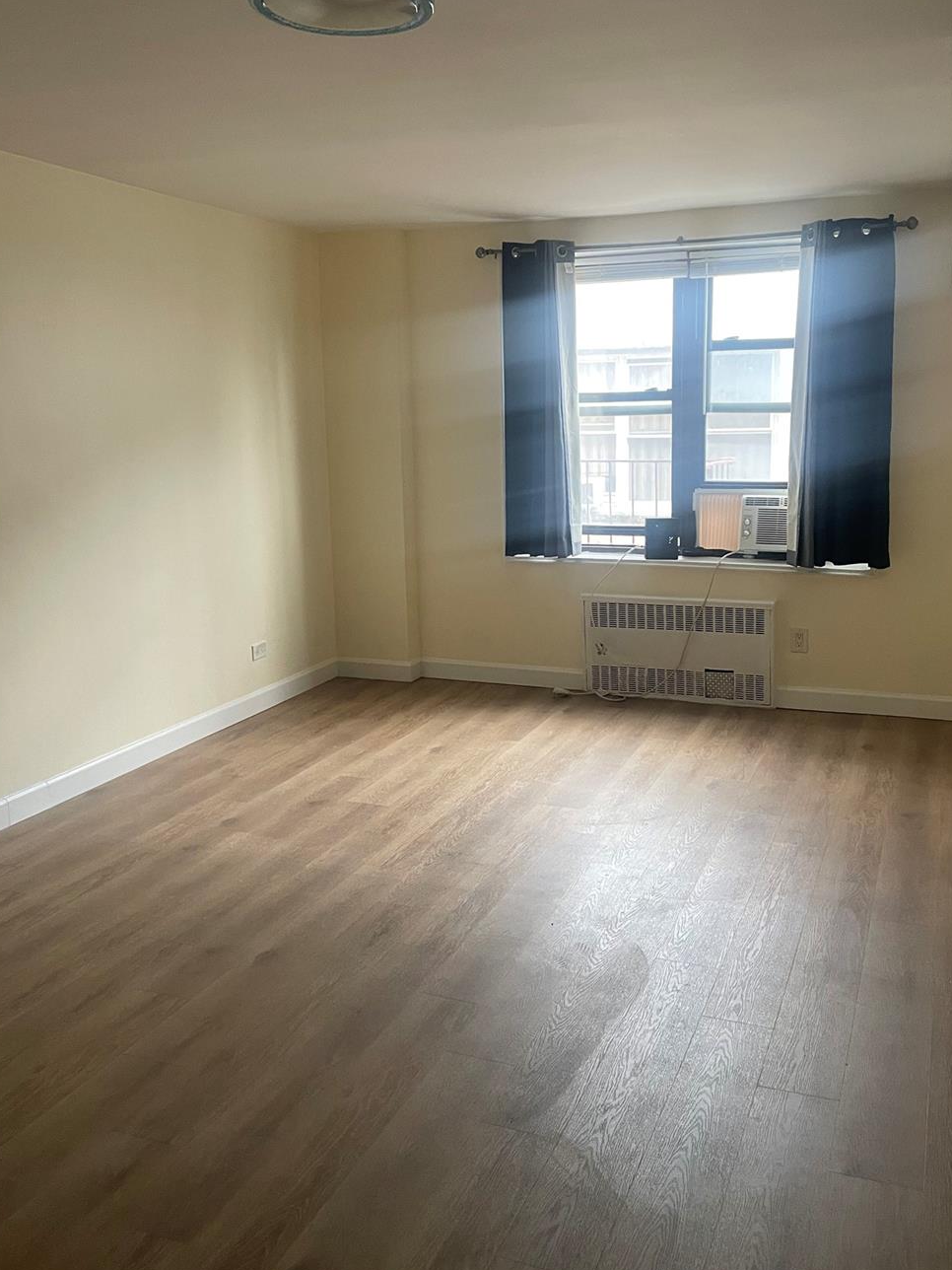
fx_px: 1137
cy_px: 605
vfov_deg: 58.3
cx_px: 522
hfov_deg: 45.4
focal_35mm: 31
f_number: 1.6
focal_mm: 4.2
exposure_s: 1/60
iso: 250
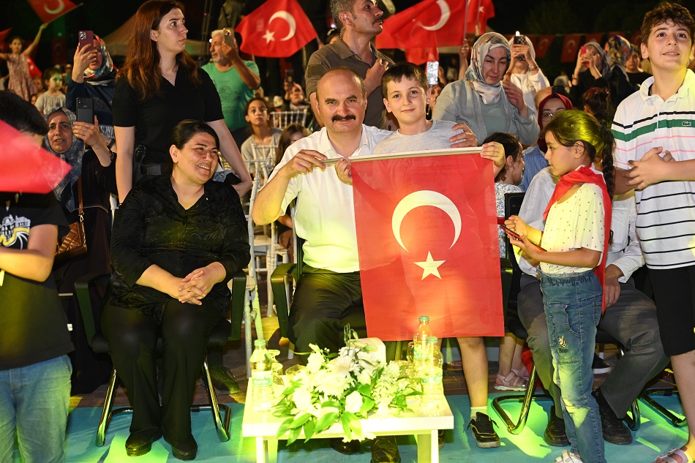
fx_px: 1119
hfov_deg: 34.5
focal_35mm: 58
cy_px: 232
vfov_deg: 23.4
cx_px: 348
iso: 1800
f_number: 4
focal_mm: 58
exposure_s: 1/60
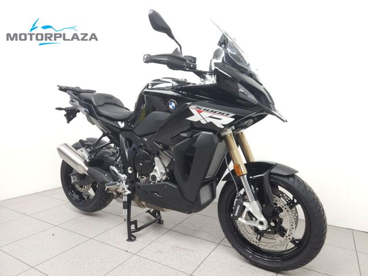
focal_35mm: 23
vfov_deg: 58.9
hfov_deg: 73.9
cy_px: 138
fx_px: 245
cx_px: 184
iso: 125
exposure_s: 1/33
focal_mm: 5.4
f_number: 1.8
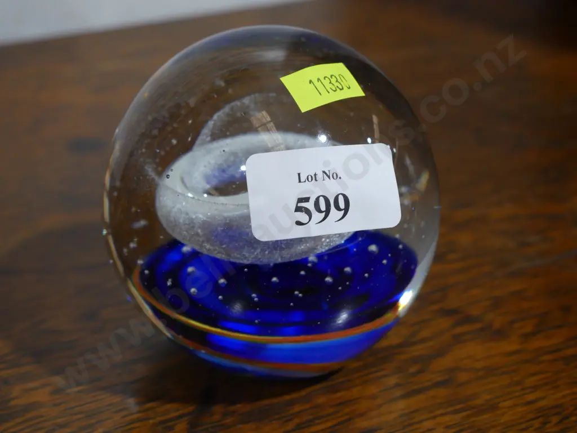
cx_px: 288
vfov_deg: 22.9
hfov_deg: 30.3
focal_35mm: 64
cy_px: 216
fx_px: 1067
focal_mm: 32
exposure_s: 1/80
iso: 800
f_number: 5.4
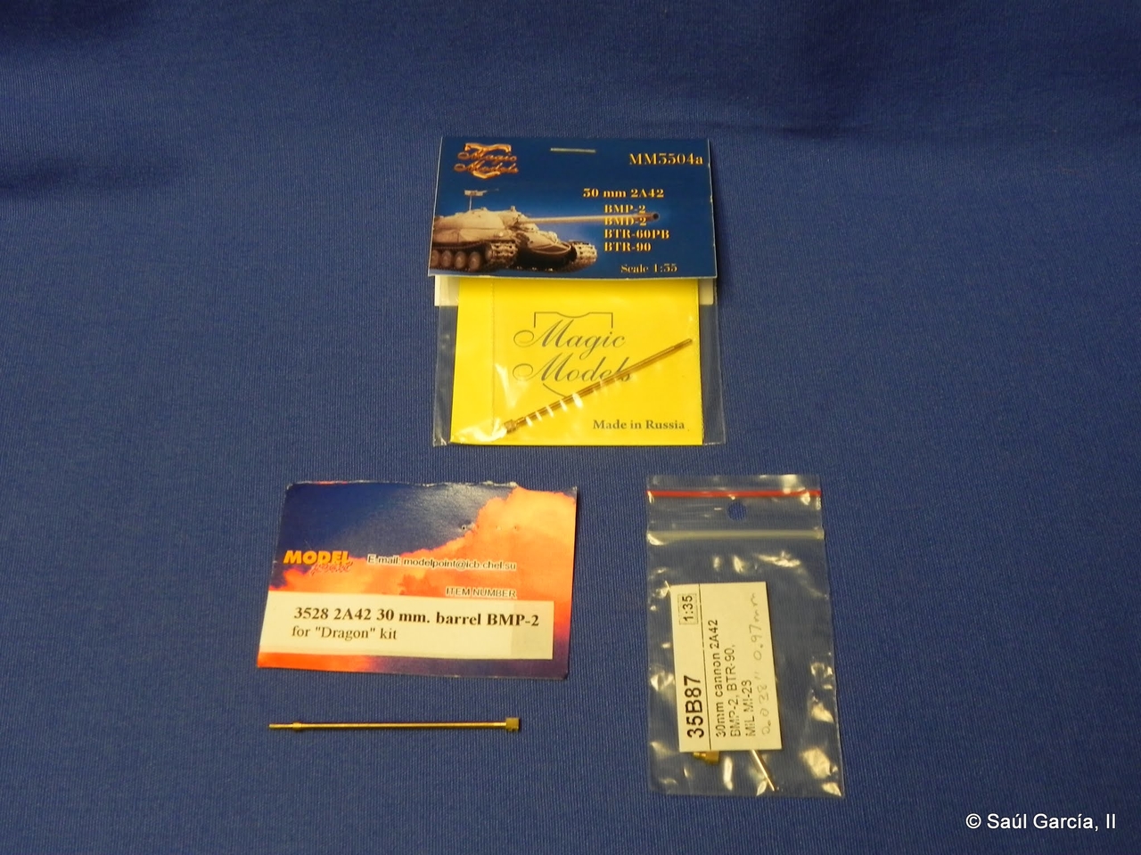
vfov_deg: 35.1
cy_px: 428
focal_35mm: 41
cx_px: 570
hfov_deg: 45.8
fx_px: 1351
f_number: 3.2
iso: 188
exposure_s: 1/30
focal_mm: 7.3
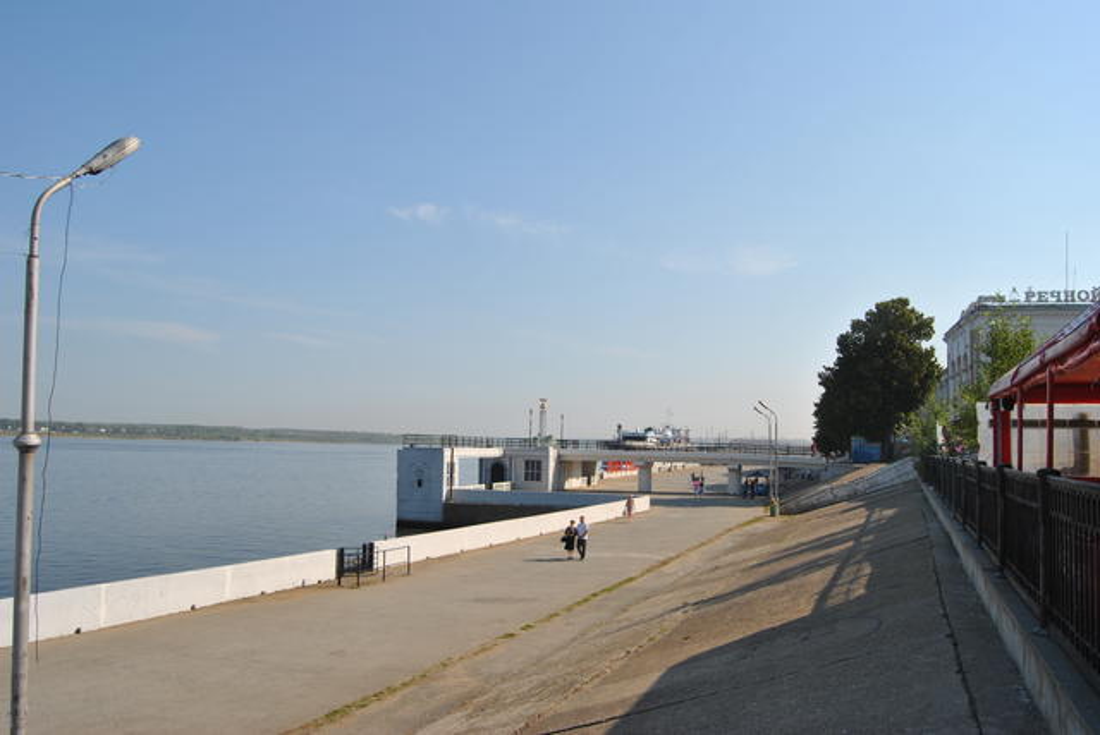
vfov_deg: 48.0
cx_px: 550
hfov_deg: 67.3
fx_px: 826
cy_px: 368
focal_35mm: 27
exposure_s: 1/250
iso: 100
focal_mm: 18
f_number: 8
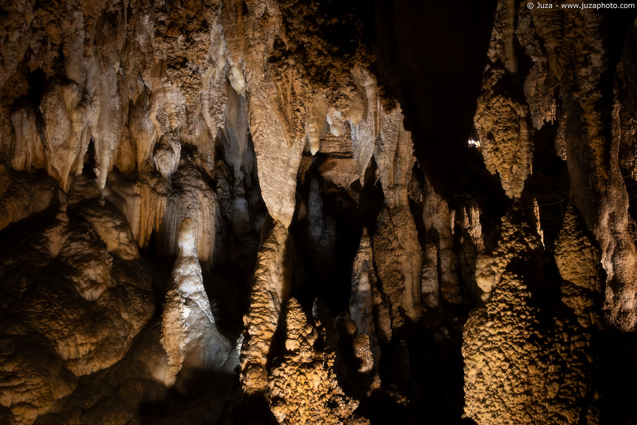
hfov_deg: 54.4
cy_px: 212
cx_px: 318
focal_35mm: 35
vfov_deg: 37.9
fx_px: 620
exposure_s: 1/125
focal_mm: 35
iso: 12800
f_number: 8
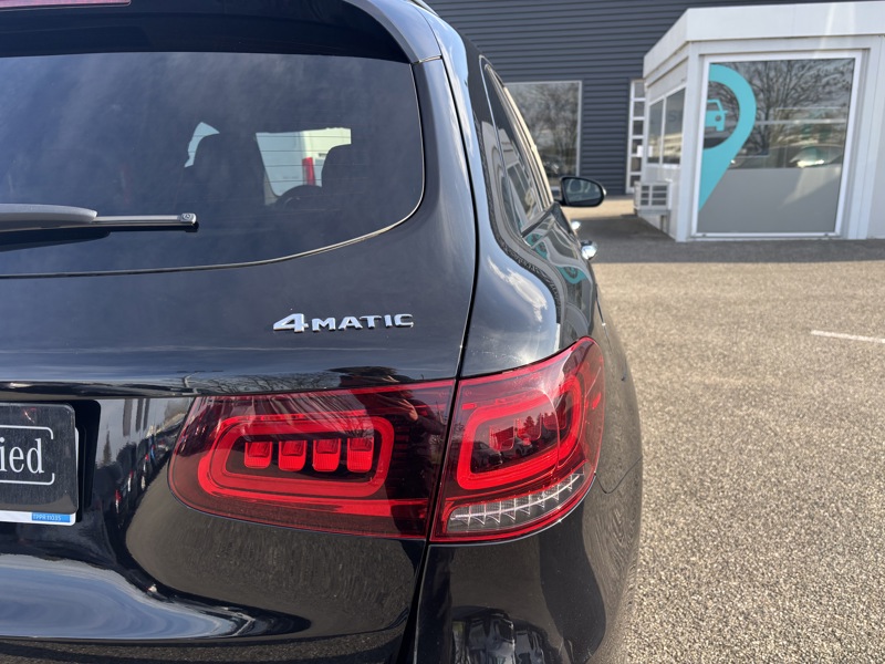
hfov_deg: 67.3
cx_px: 442
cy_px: 332
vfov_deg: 53.1
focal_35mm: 26
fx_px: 665
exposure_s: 1/574
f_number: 1.6
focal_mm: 5.96
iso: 50
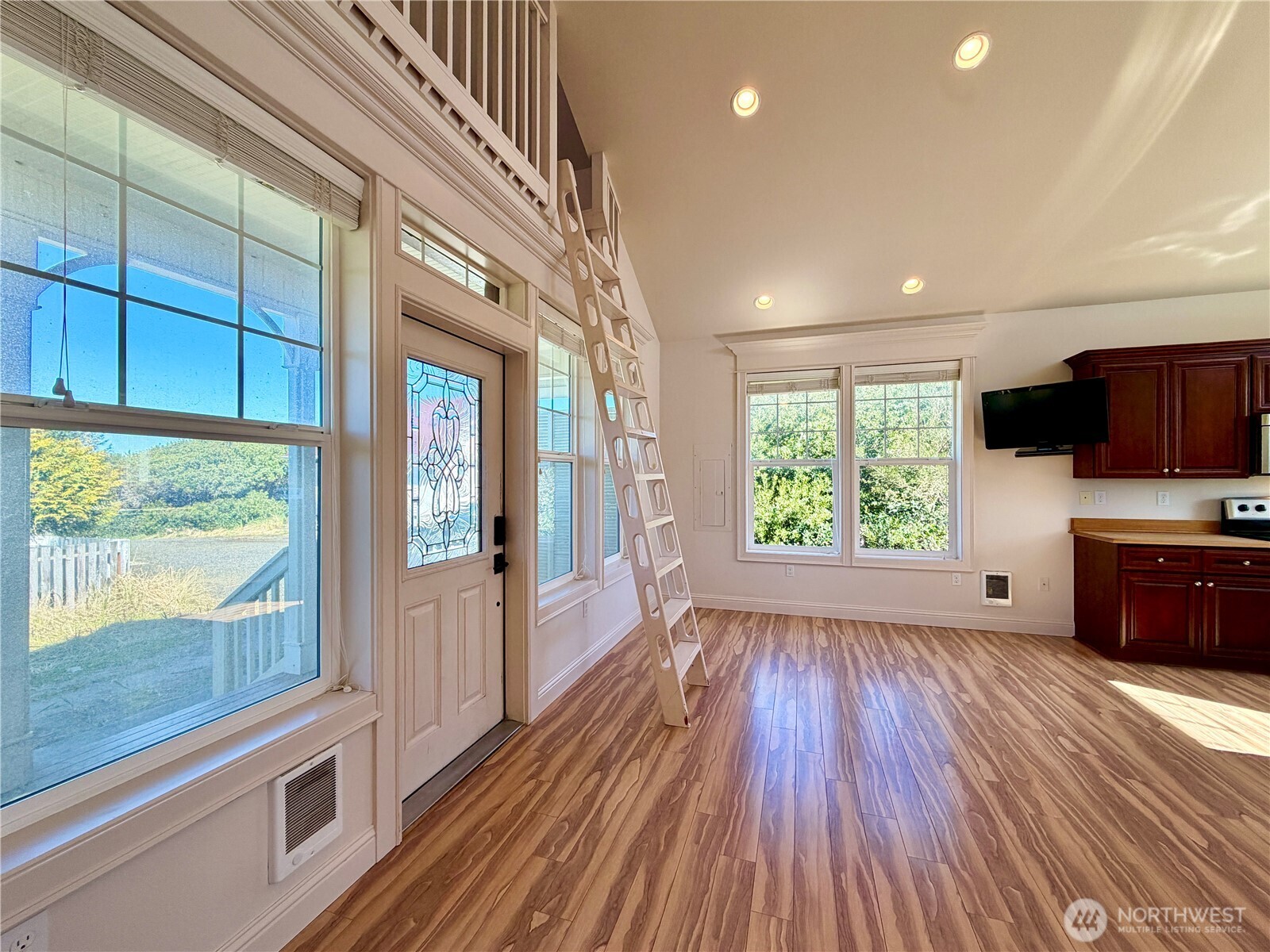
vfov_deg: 85.7
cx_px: 635
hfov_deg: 102.1
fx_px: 514
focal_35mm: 14
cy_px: 476
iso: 50
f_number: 2.2
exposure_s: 1/165
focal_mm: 2.22
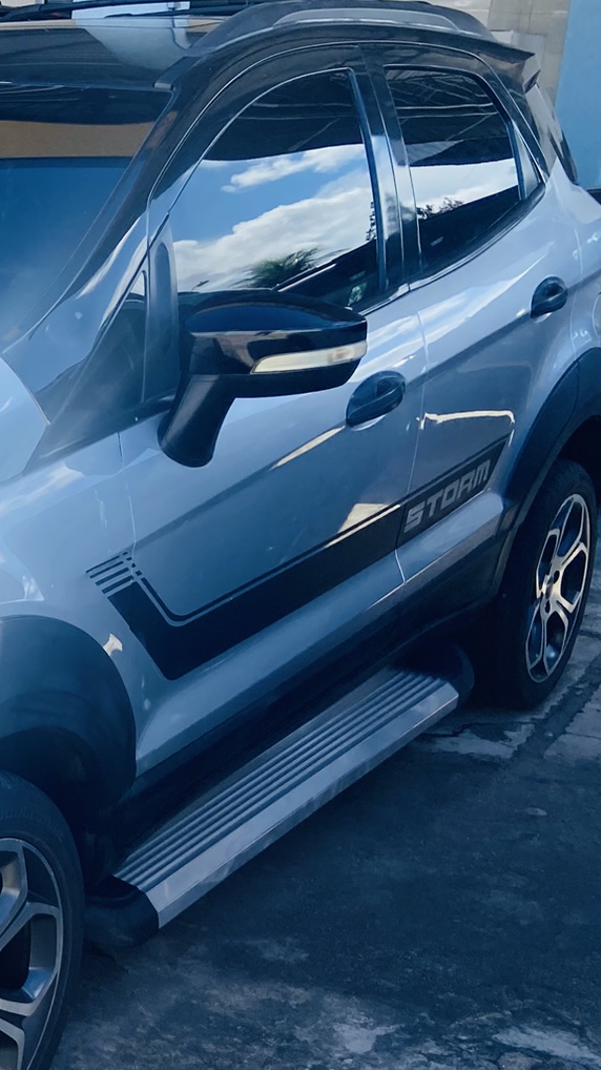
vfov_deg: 36.5
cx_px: -270
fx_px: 1616
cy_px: 623
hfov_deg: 18.8
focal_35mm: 57
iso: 32
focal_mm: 4.25
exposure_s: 1/1412
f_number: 1.8
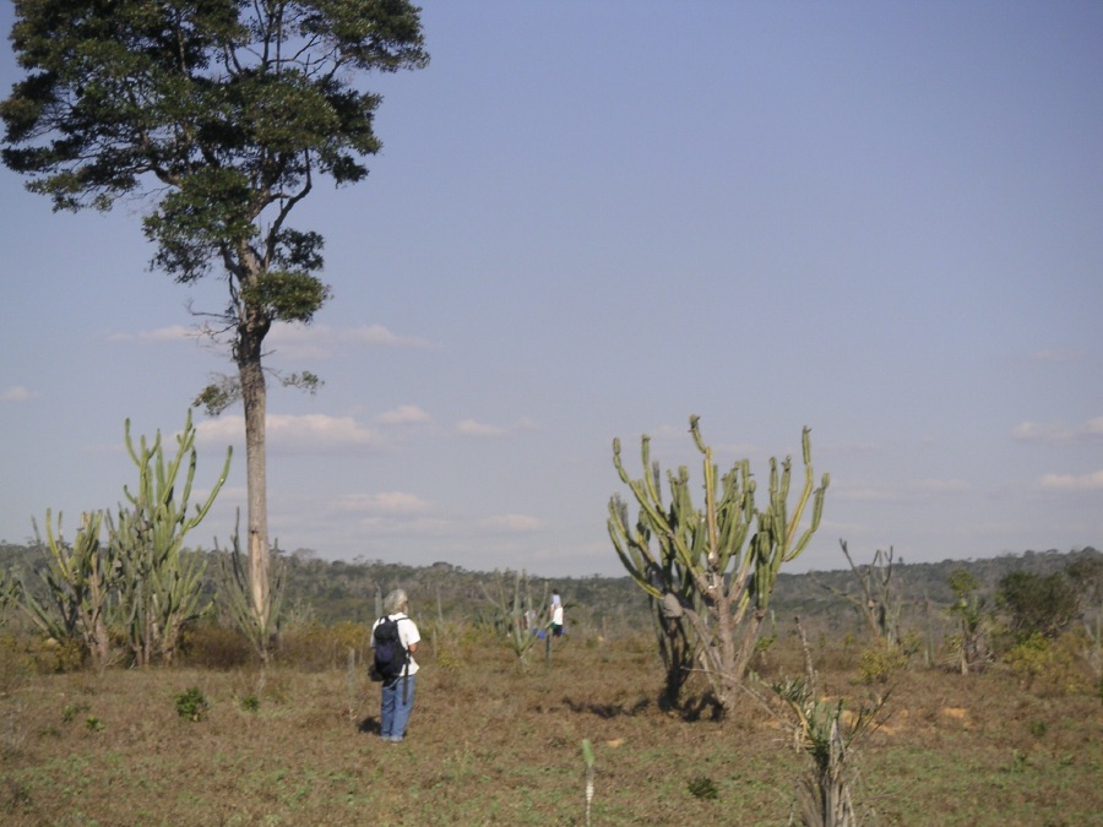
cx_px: 552
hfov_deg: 23.3
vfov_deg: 17.6
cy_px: 414
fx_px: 2677
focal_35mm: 84
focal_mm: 13
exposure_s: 1/180
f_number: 8
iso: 50
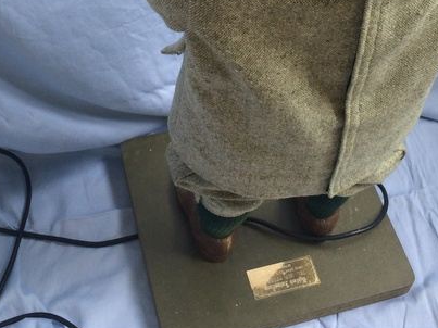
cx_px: 201
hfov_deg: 29.0
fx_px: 848
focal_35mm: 67
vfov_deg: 21.1
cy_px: -12
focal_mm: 4.12
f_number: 2.2
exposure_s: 1/60
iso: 40
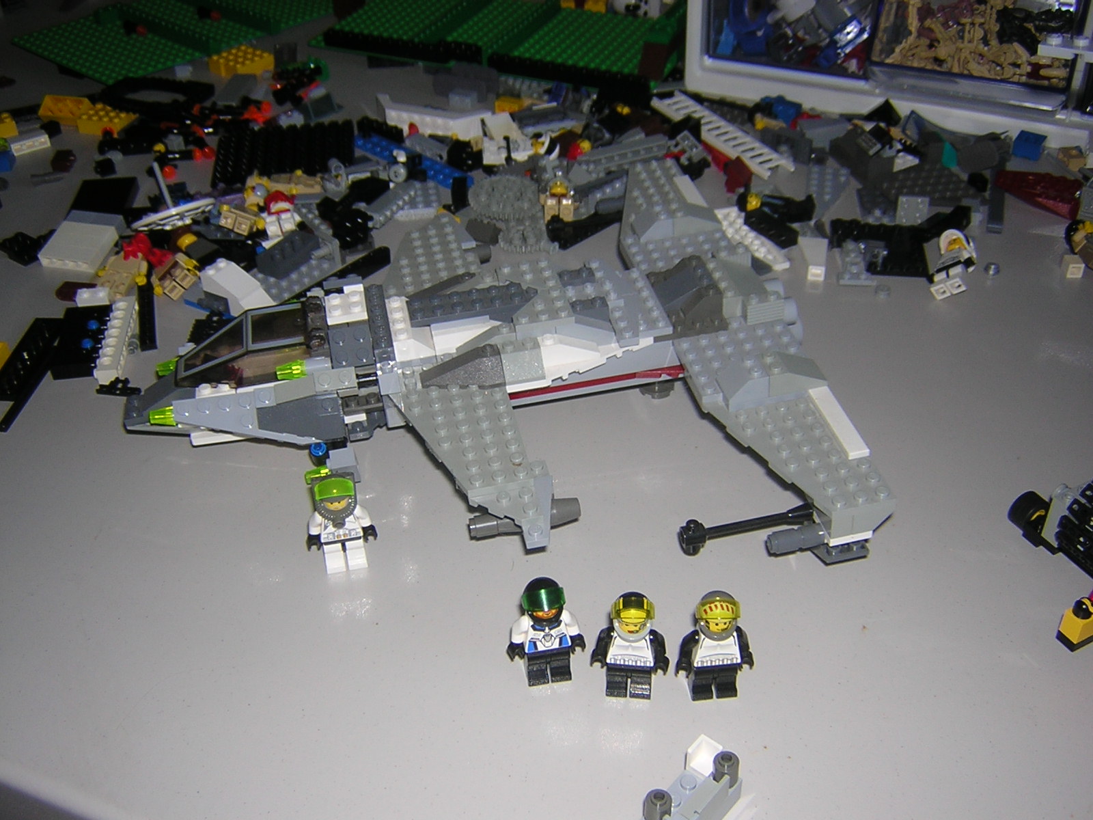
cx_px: 546
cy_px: 410
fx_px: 1137
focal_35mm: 36
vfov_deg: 39.7
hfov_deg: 51.4
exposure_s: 1/60.1
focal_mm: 4.7
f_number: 2.6
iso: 100
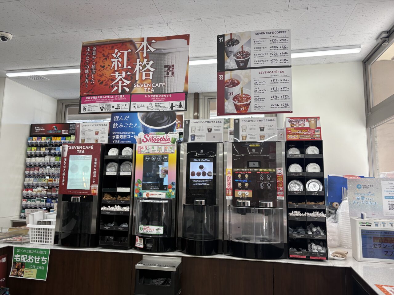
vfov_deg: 53.1
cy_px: 148
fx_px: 296
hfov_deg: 67.3
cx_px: 197
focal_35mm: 26
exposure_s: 1/121
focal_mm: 5.96
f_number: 1.6
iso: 32
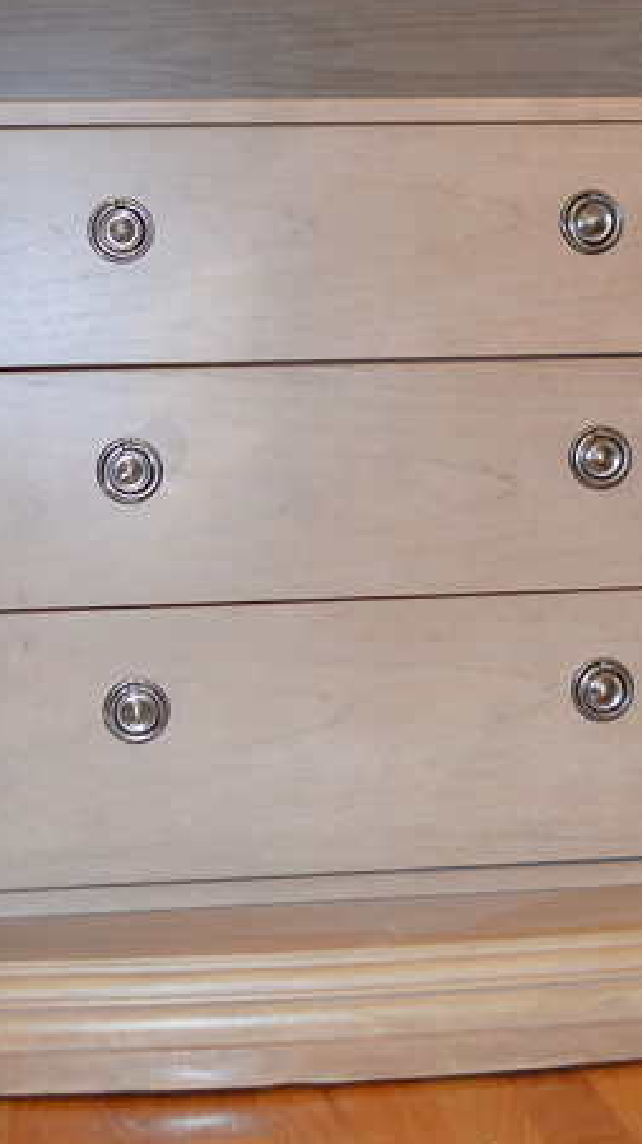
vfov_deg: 30.0
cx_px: 324
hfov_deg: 17.2
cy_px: 389
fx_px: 2122
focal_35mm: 70
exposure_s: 1/60
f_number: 3.8
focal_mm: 20
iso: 400
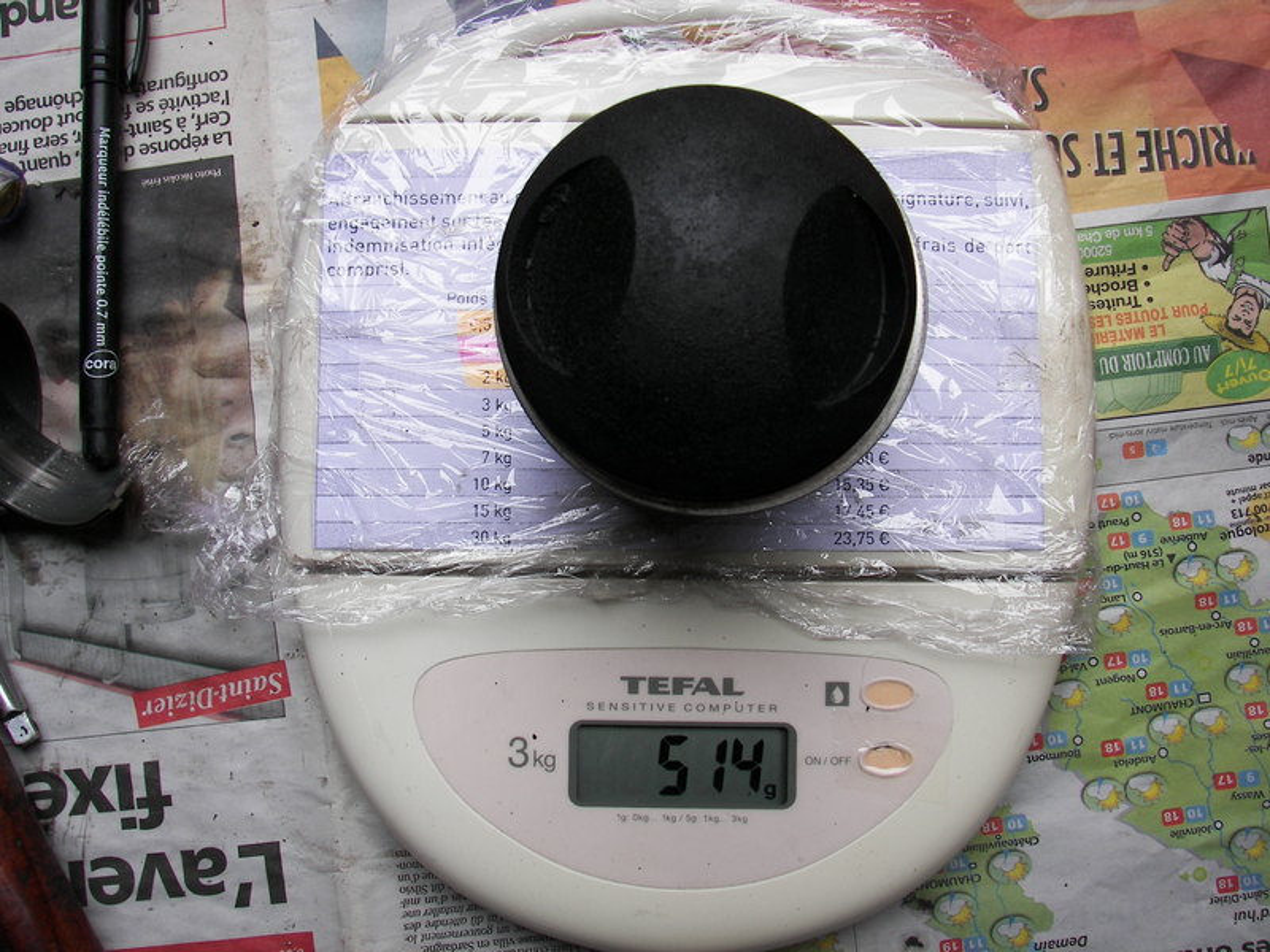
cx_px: 635
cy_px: 476
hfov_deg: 51.4
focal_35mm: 36
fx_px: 1321
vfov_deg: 39.7
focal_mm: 6
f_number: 2.8
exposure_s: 1/100
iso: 50
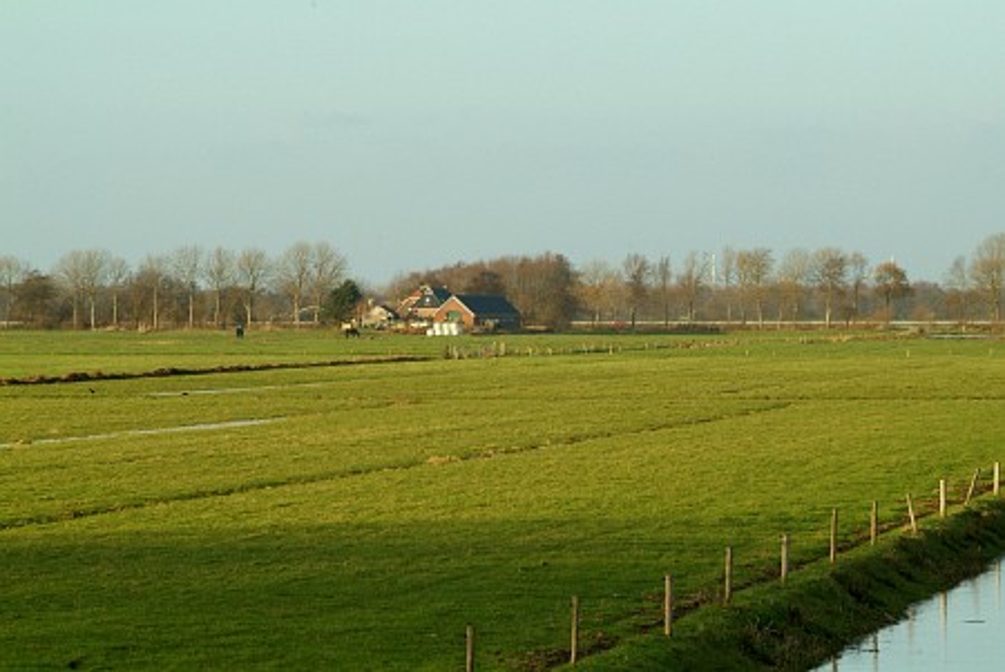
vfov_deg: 6.8
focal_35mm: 203
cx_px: 502
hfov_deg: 10.1
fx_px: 5672
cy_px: 336
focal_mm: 135
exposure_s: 1/180
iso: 400
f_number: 9.5
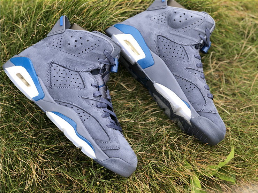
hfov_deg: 36.8
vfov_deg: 28.0
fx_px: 388
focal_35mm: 52
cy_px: 96
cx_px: 129
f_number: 2.4
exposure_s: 1/100
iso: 25
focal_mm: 6
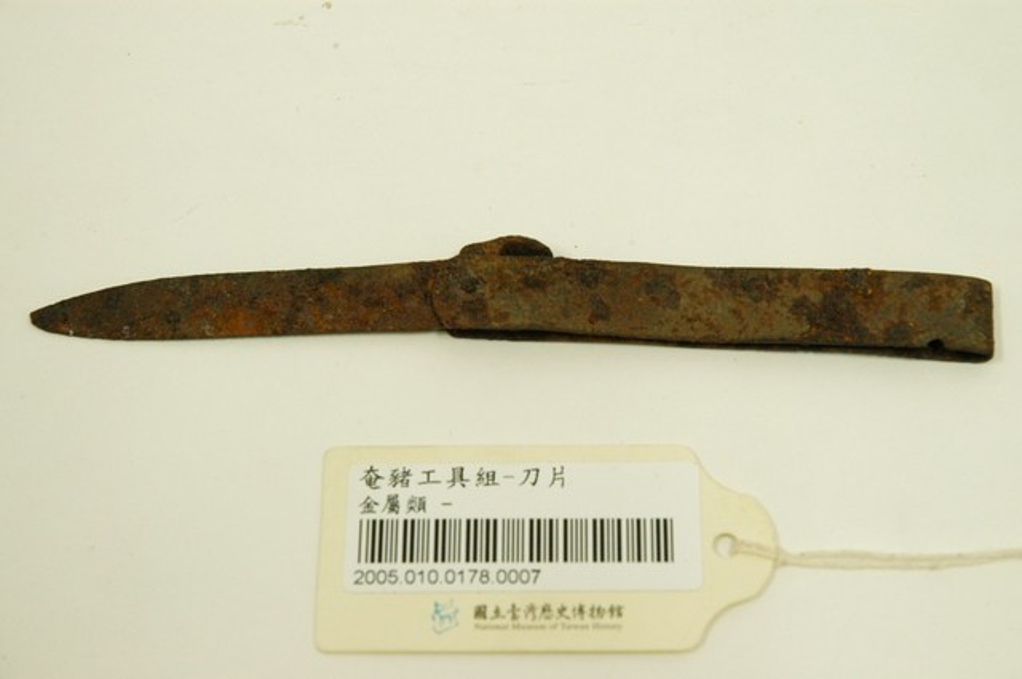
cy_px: 340
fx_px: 2977
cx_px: 511
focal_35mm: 105
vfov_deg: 13.0
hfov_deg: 19.5
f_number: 9
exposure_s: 1/15
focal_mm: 70
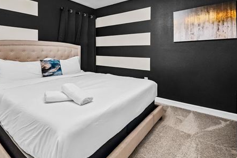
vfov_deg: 63.5
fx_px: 125
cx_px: 104
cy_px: 57
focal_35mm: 19
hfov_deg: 86.5
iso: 1000
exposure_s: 1/13
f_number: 5.6
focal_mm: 12
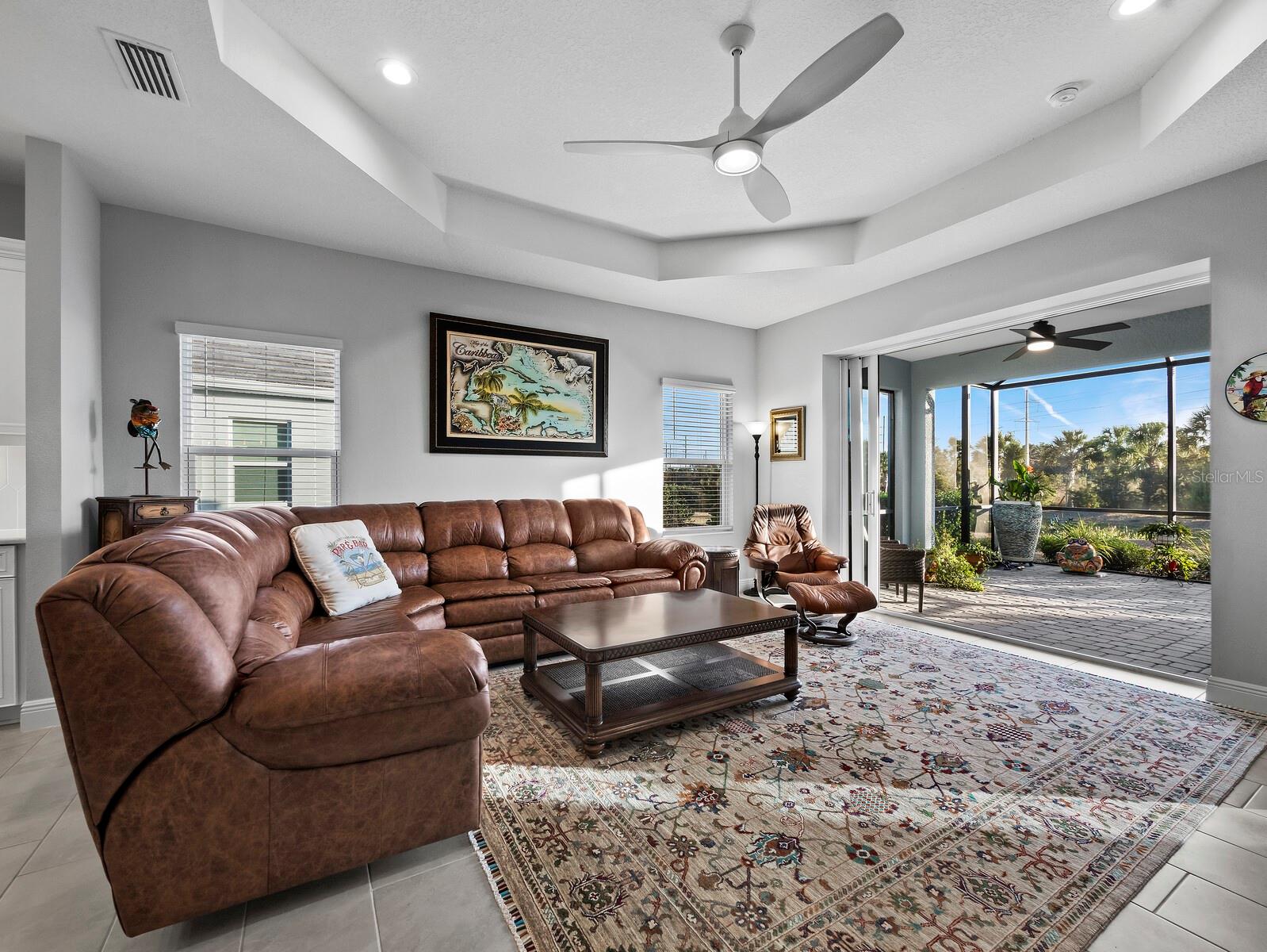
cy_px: 476
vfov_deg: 85.7
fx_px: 513
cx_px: 634
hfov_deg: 102.0
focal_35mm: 14
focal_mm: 7
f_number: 10
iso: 400
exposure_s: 1/5
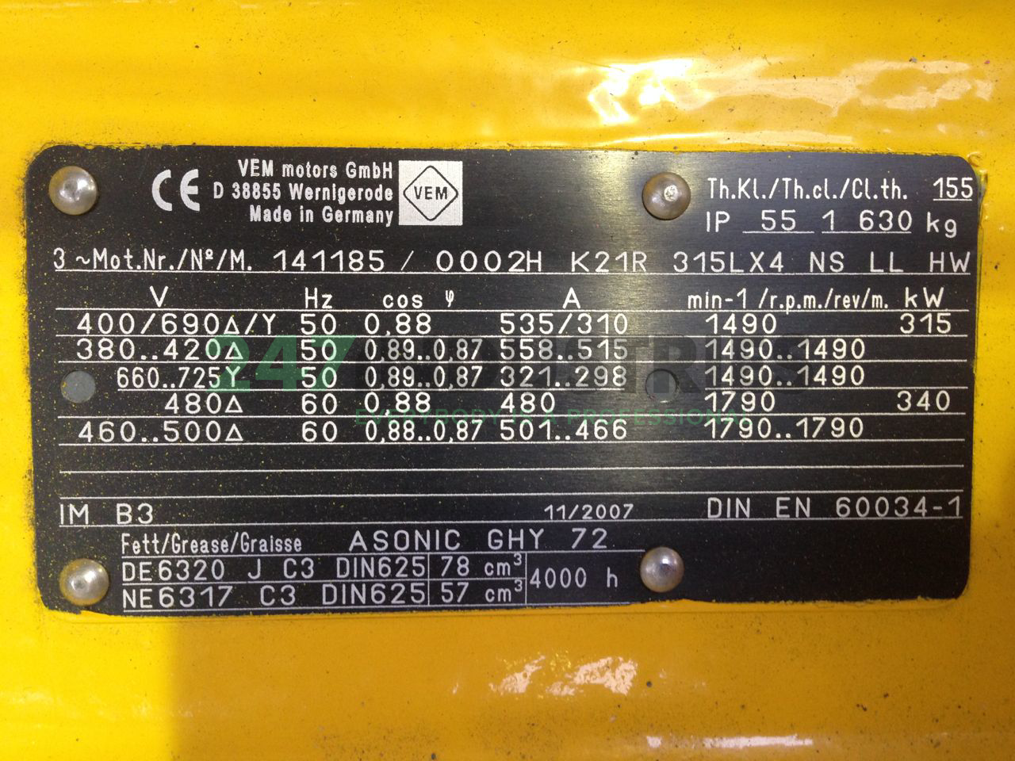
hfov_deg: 55.4
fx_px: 968
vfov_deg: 42.9
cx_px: 508
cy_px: 380
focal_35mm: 33
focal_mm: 4.12
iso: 160
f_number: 2.4
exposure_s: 1/20
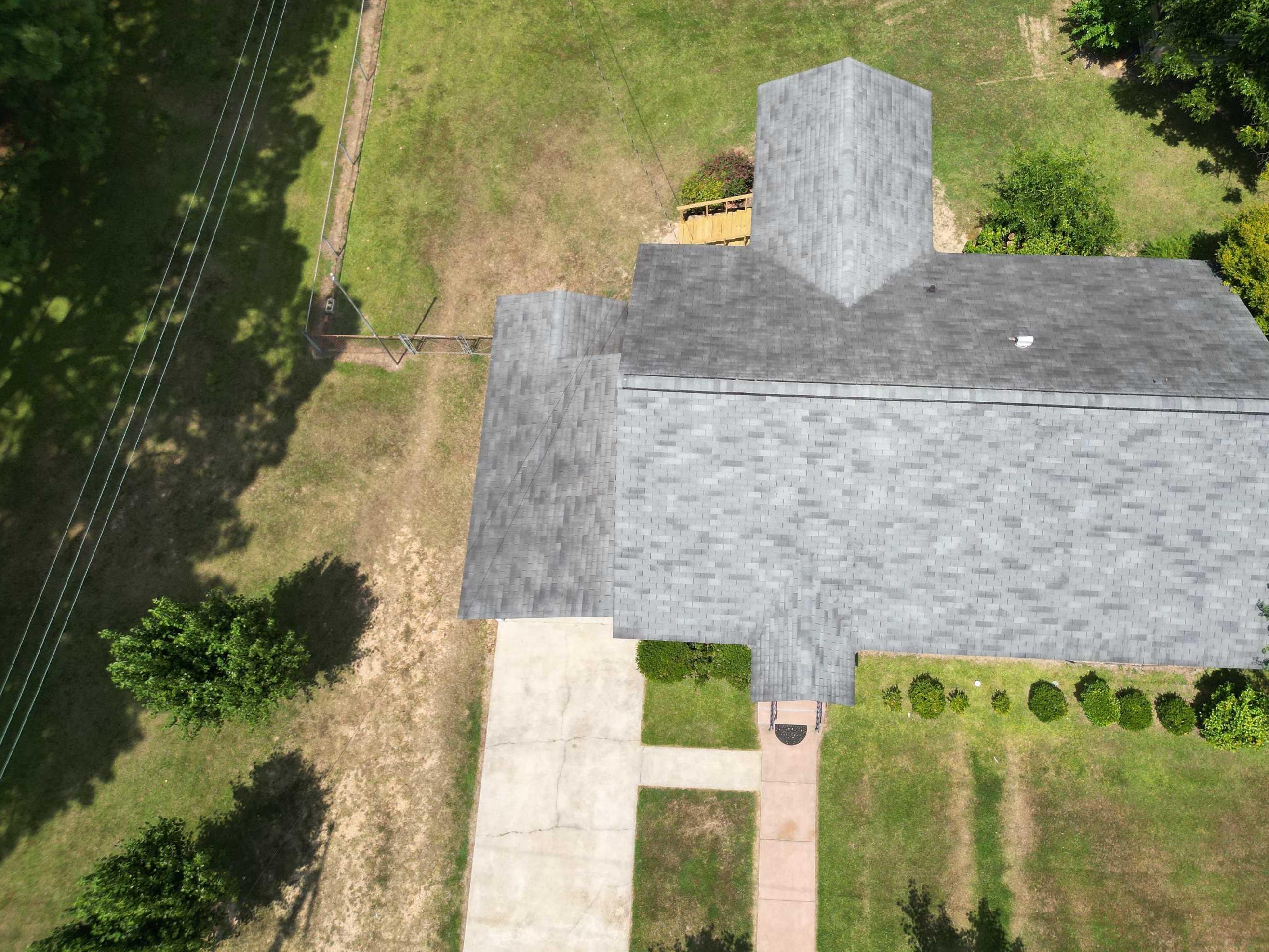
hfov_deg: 63.2
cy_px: 422
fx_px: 1027
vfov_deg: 49.6
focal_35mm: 28
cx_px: 713
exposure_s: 1/2500
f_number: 1.7
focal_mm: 6.72
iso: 110
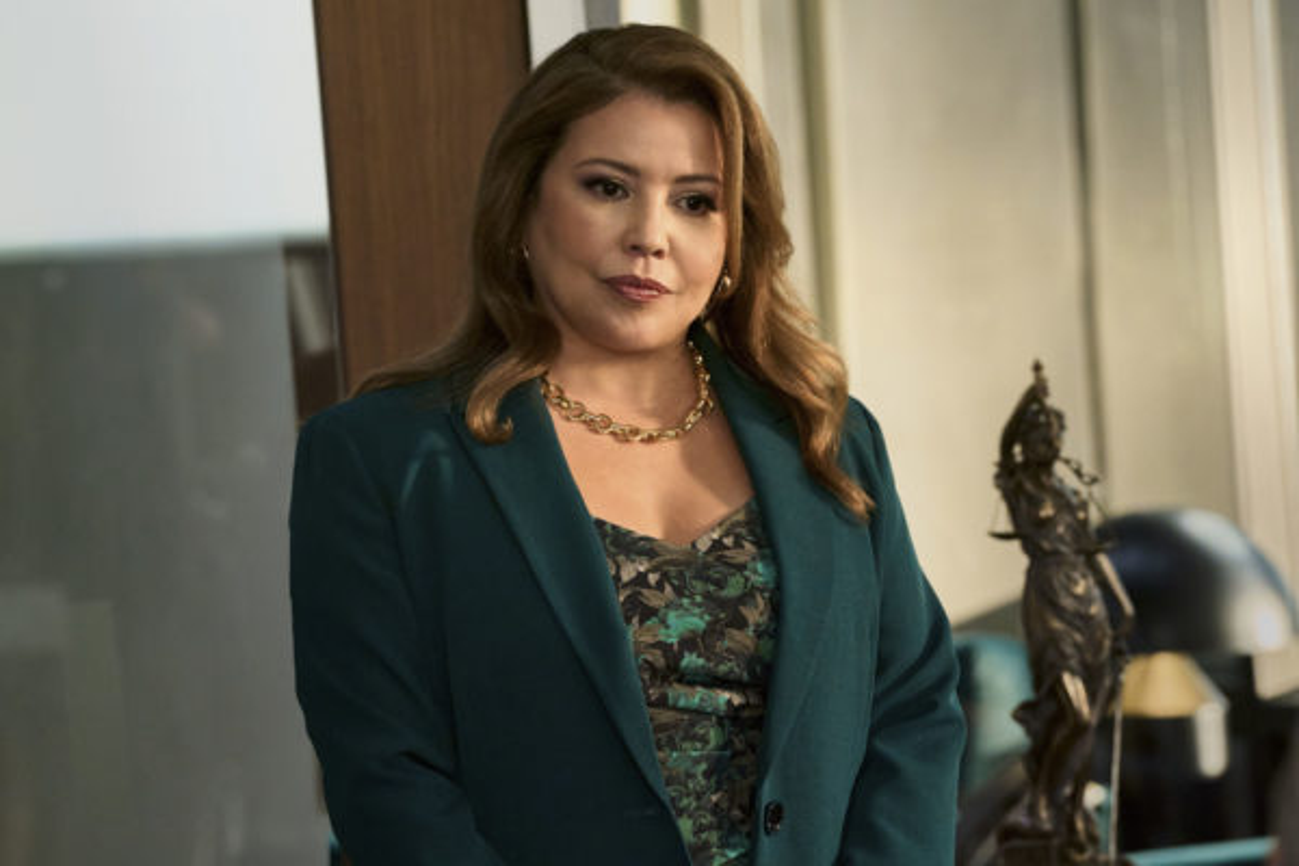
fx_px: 7216
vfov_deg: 6.9
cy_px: 433
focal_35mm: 200
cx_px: 650
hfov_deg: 10.3
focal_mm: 200
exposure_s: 1/160
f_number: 7.1
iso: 8000
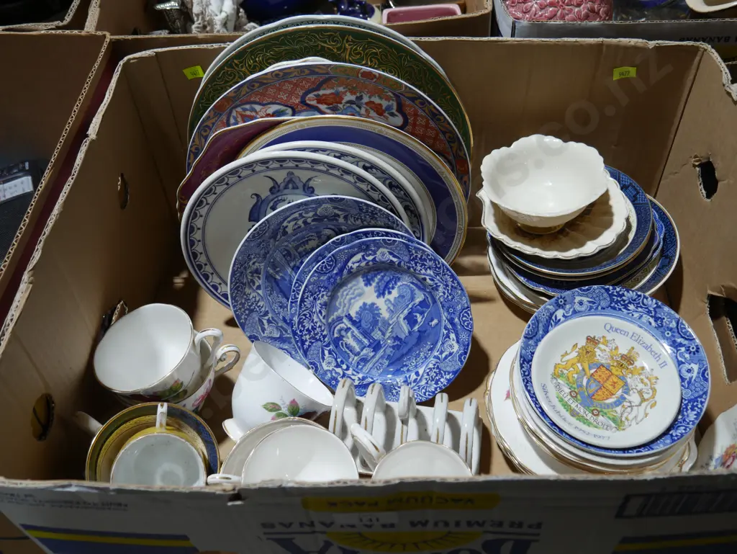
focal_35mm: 34
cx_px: 368
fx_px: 724
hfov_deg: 53.9
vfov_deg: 41.8
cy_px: 277
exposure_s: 1/60
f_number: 4
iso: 200
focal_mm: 17
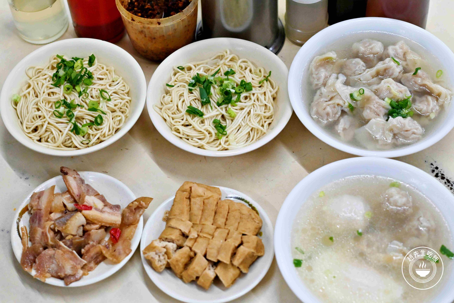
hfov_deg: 27.0
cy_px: 152
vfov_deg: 18.2
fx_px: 946
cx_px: 227
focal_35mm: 75
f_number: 3.2
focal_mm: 50
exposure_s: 1/200
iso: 800
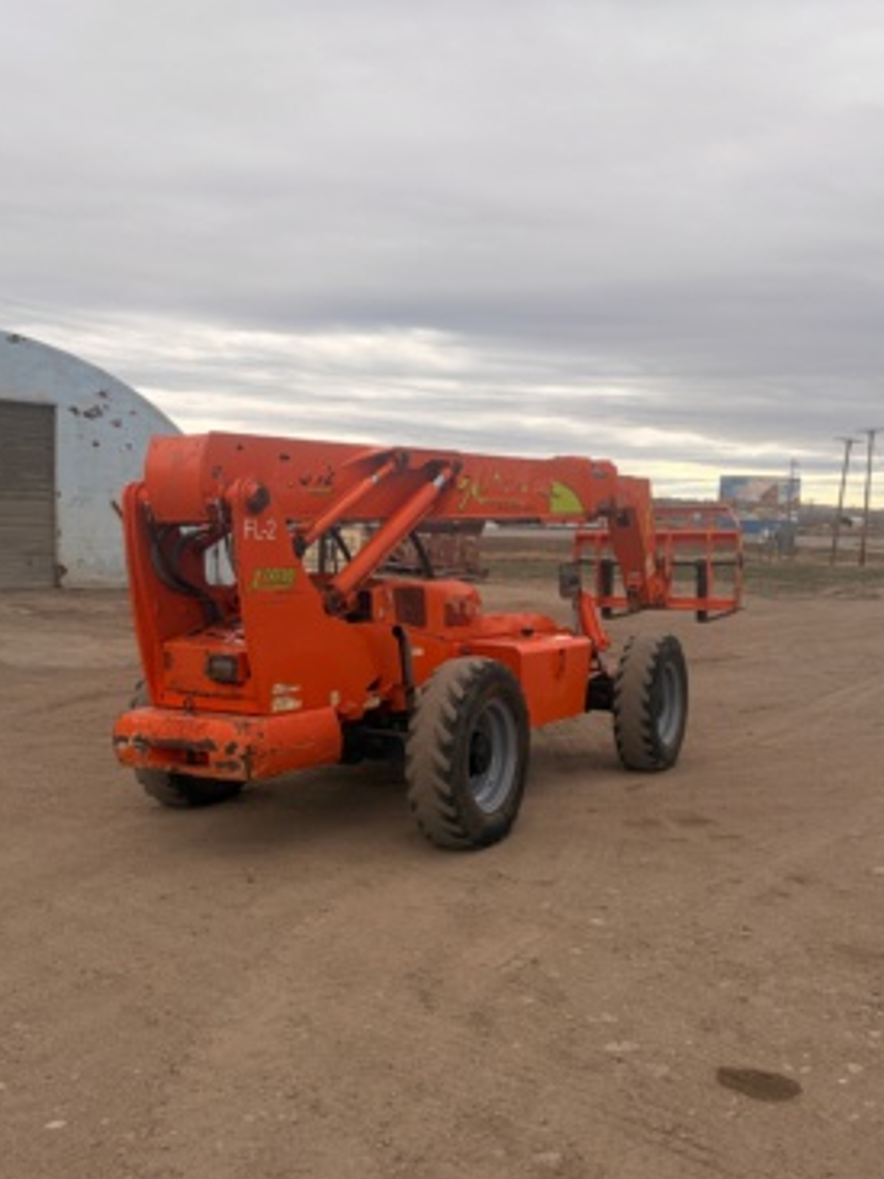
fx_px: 1158
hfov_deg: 41.8
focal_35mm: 34
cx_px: 431
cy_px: 659
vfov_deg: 53.8
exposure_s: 1/2364
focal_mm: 5.96
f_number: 1.6
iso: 50
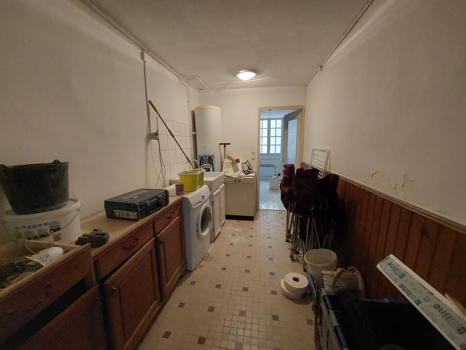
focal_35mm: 13
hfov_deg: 106.2
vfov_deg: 89.9
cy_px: 175
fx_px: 175
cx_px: 233
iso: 400
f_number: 2.2
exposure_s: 1/33
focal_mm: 1.74
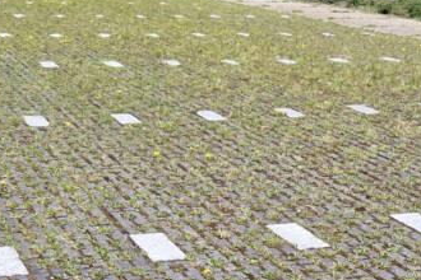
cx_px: 343
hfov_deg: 23.0
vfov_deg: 14.7
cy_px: 414
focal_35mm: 87
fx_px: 1017
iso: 50
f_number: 1.8
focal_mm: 5.4
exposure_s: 1/1472
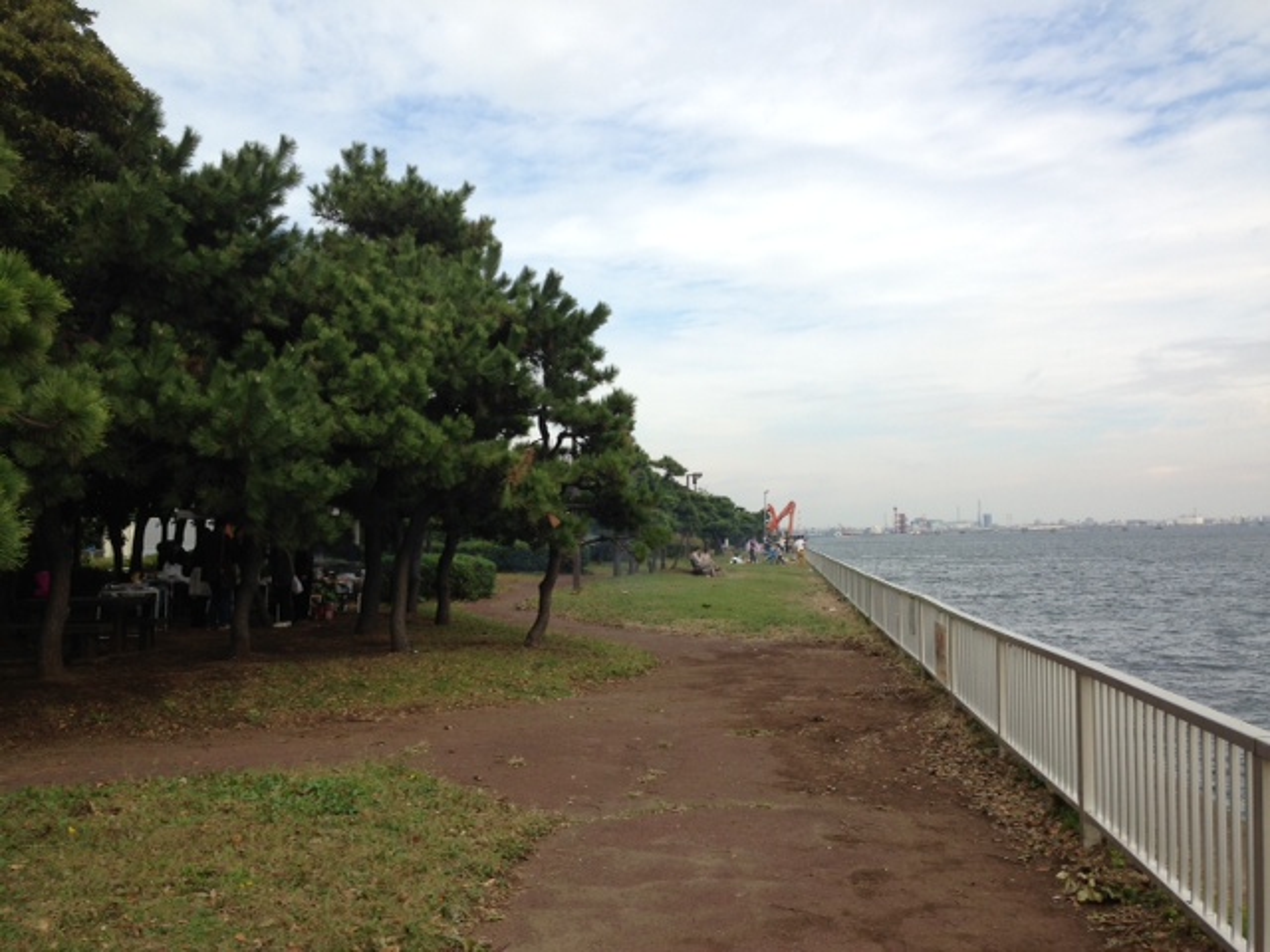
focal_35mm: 33
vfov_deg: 42.9
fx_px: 1211
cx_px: 635
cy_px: 476
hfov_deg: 55.4
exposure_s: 1/1043
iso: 50
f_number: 2.4
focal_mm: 4.13
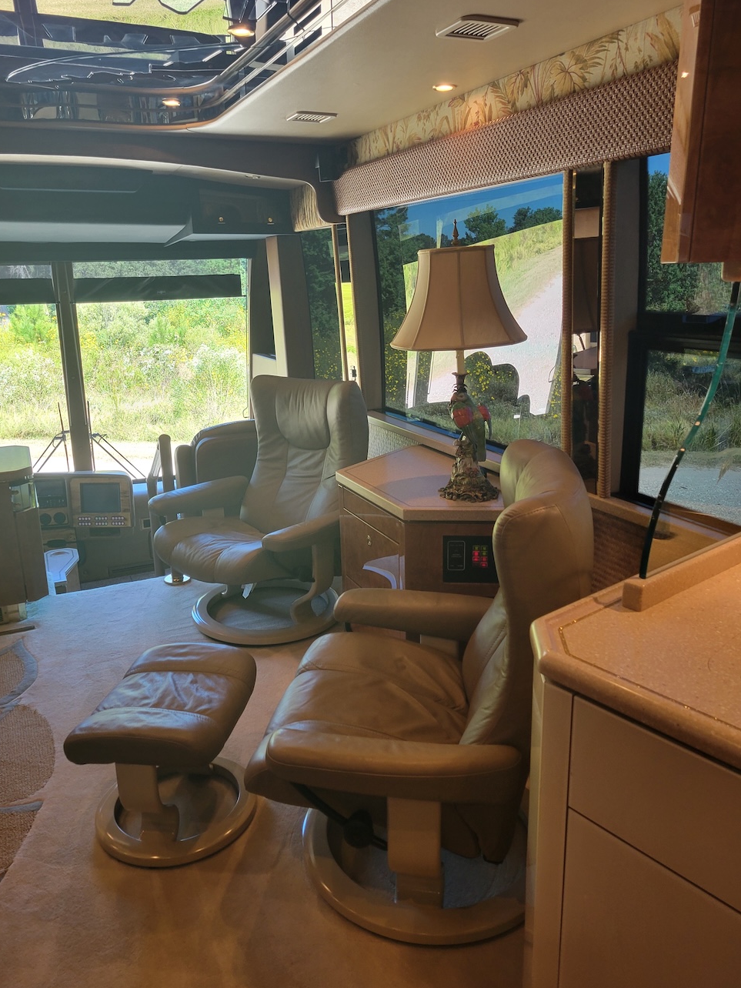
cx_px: 375
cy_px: 497
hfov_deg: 51.4
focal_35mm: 27
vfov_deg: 65.3
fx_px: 771
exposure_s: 1/120
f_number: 1.8
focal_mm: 5.4
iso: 100
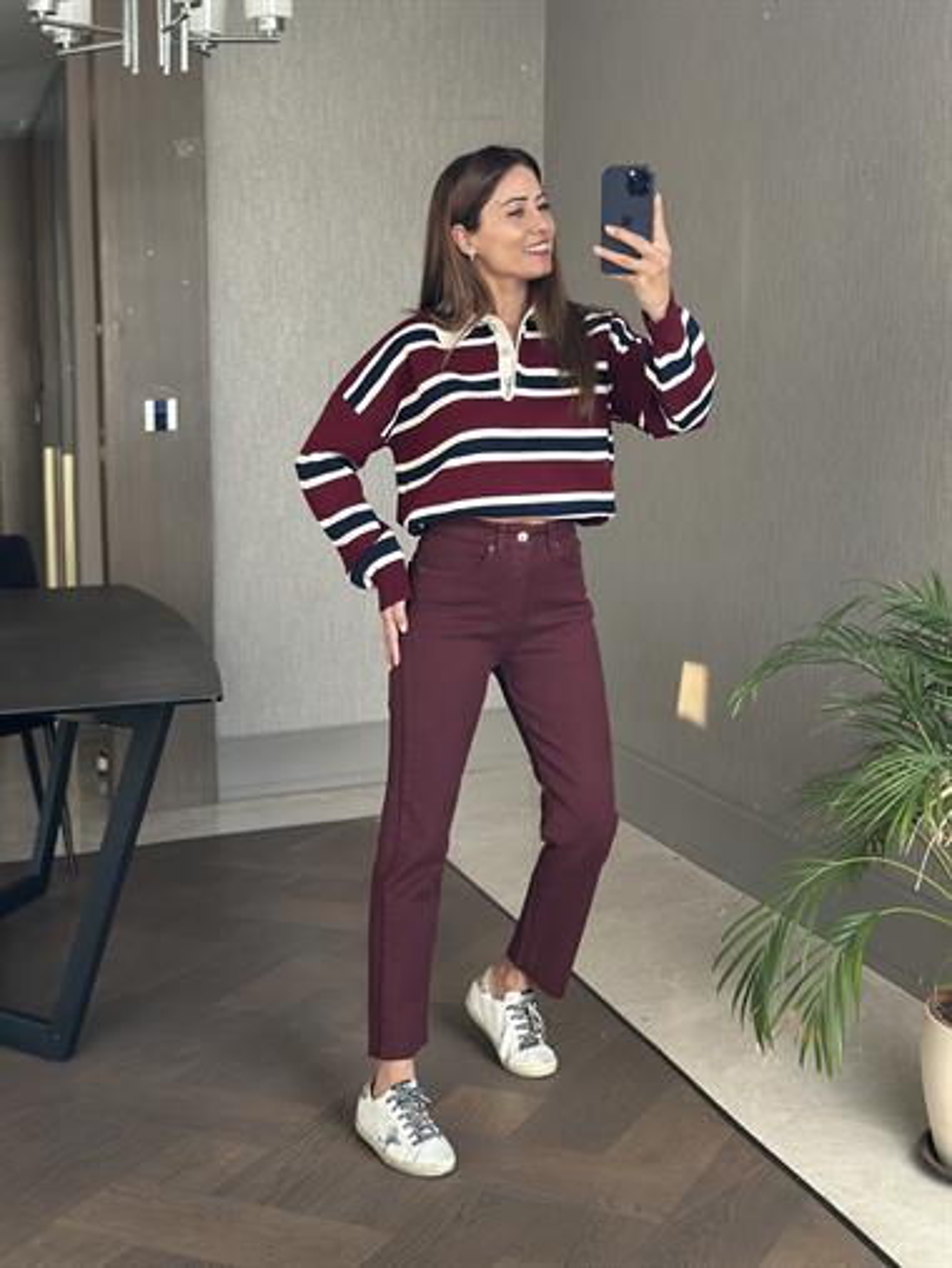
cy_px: 634
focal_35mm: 48
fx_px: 1759
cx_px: 476
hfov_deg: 30.3
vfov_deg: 39.6
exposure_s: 1/60
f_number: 1.78
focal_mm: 6.86
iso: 160
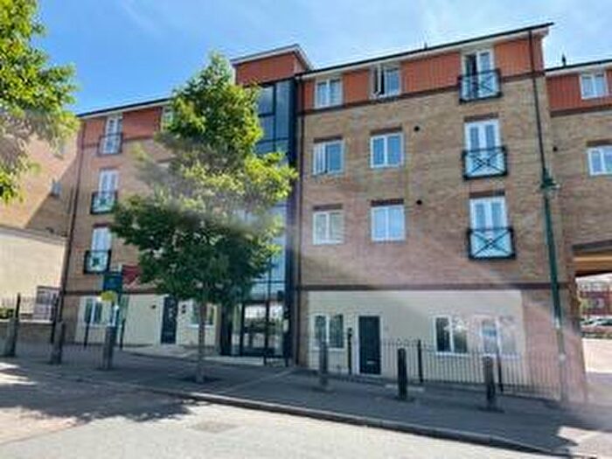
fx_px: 460
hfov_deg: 67.3
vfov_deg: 53.1
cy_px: 230
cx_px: 306
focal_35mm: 26
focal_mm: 4.2
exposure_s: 1/1383
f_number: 1.6
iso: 32
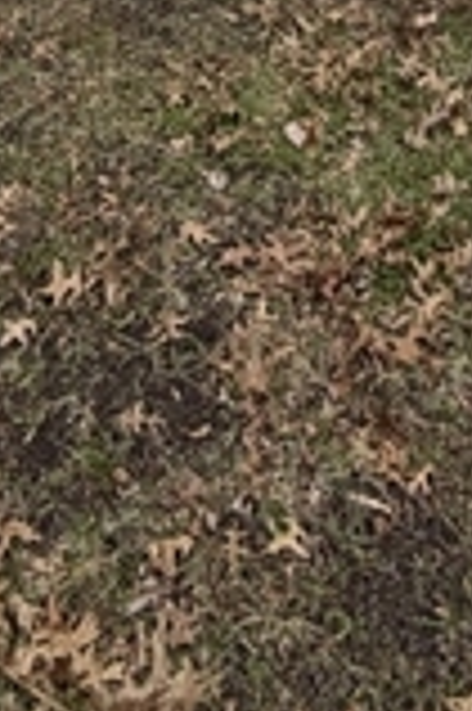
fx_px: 1399
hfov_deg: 19.1
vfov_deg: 18.0
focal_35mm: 71
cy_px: -752
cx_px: 157
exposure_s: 1/590
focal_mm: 2.22
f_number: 2.2
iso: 40
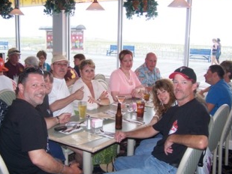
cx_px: 118
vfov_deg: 33.6
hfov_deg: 43.8
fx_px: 288
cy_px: 87
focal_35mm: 43
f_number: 2.8
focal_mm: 6.3
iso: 140
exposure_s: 1/60
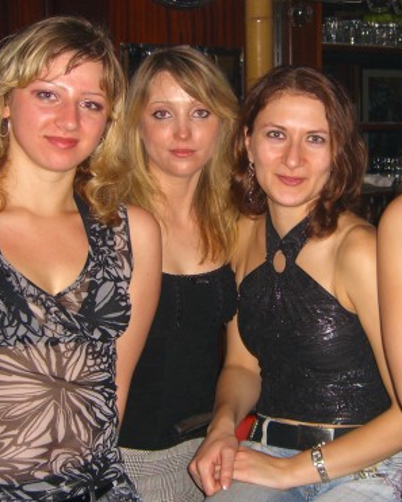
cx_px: 265
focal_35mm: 60
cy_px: 239
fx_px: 892
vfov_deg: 31.4
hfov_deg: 25.3
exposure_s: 1/60
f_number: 2.8
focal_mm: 7.9
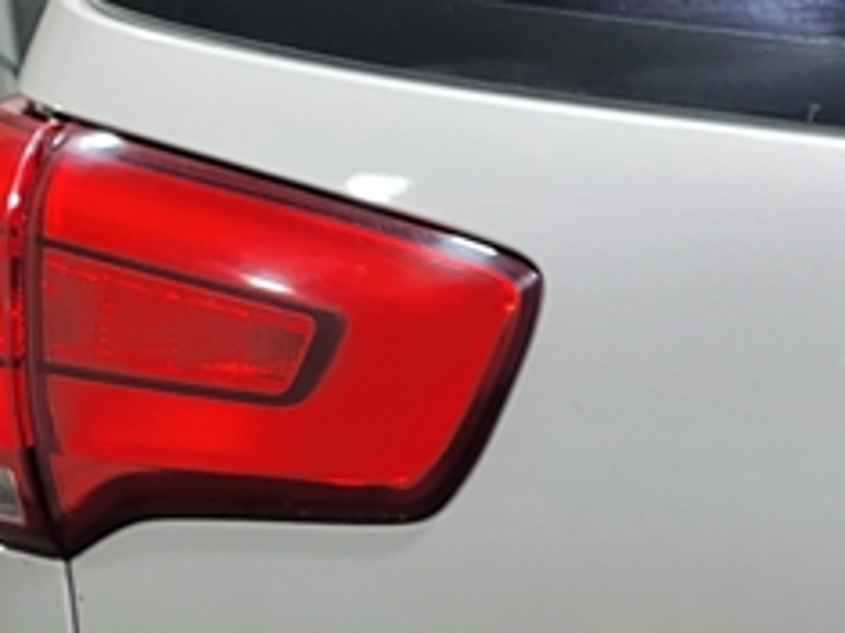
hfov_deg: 16.0
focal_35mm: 109
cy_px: 705
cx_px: 1399
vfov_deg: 13.3
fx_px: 2659
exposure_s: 1/120
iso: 50
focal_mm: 7
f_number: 1.8
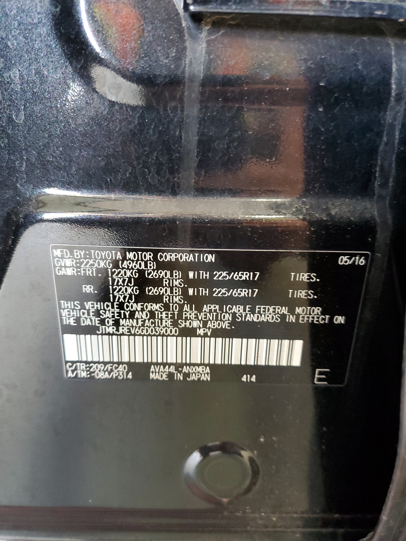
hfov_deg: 53.1
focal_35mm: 26
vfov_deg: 67.3
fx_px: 407
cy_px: 270
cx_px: 203
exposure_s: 1/40
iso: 316
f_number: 1.5
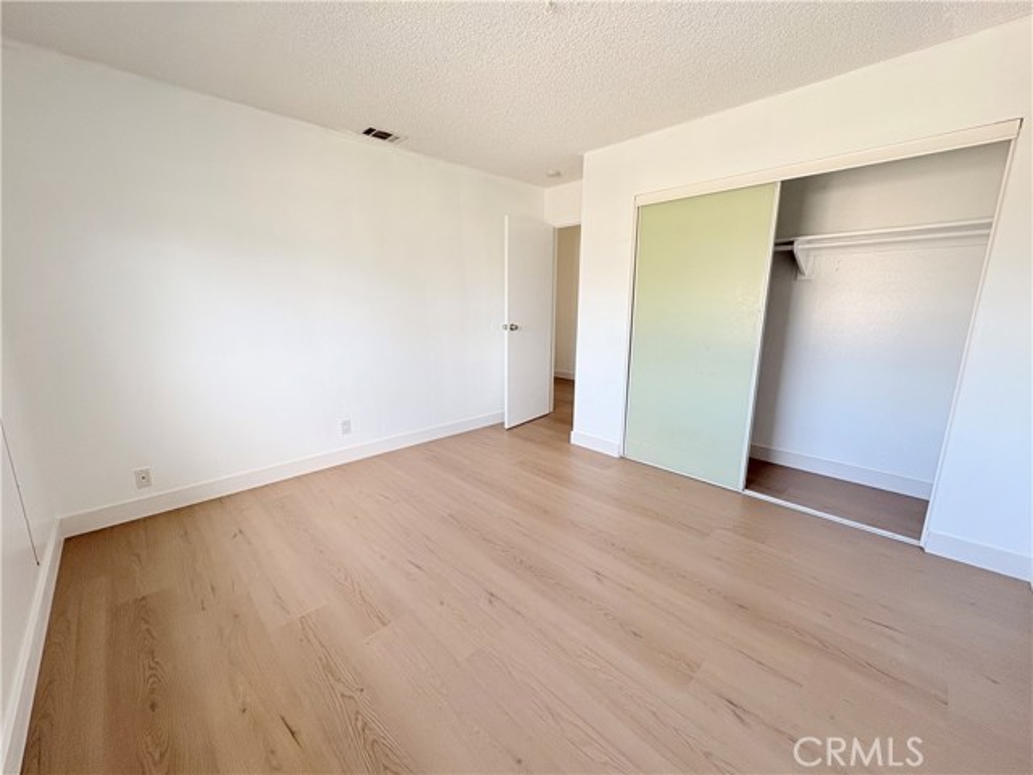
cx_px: 516
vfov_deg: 85.7
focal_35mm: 14
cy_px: 388
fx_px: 418
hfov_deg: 102.1
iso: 80
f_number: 2.2
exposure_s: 1/99
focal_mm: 2.22
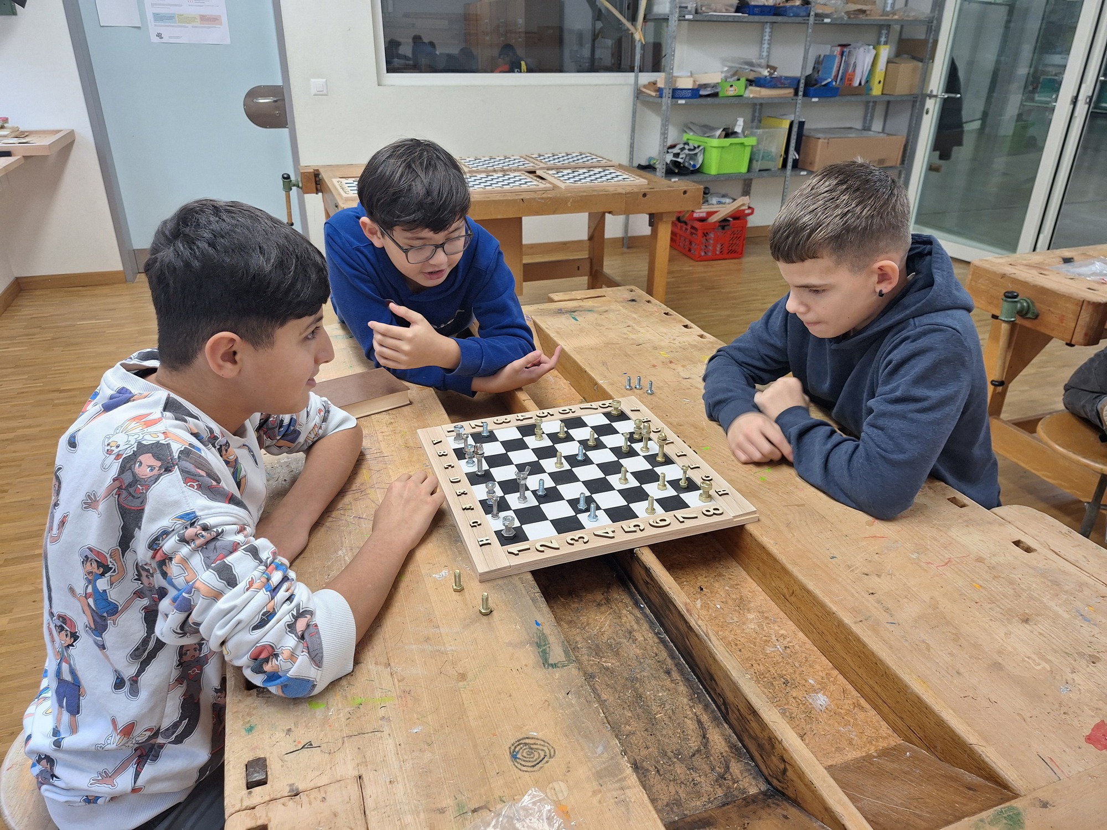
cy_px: 415
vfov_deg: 58.9
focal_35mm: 23
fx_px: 736
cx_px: 554
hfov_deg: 73.9
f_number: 1.8
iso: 125
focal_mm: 5.54
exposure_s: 1/50
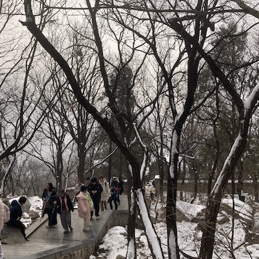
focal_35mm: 34
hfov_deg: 48.4
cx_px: 132
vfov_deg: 48.4
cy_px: 136
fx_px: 288
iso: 20
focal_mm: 3.99
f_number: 1.8
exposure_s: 1/2404
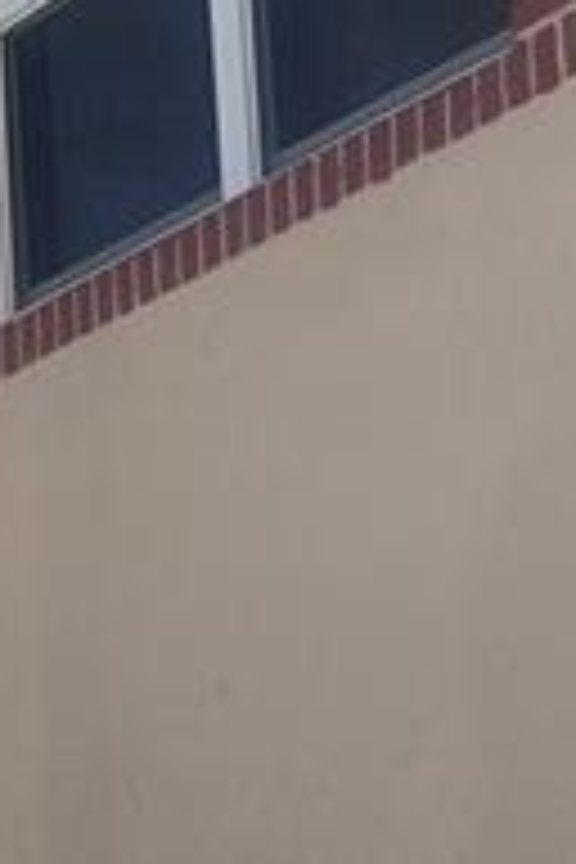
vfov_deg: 12.1
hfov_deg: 7.9
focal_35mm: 169
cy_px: 238
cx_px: -446
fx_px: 4056
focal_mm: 5.7
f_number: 1.5
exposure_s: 1/2299
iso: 50
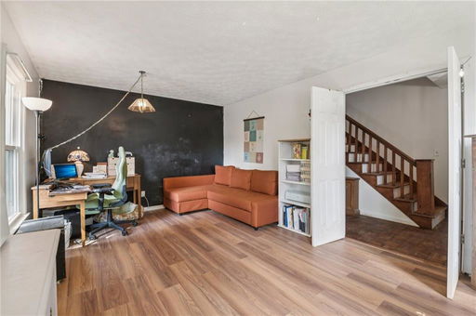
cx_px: 238
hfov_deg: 96.8
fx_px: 211
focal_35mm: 16
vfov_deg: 73.6
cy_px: 158
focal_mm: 16
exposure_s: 1/6
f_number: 8
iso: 400
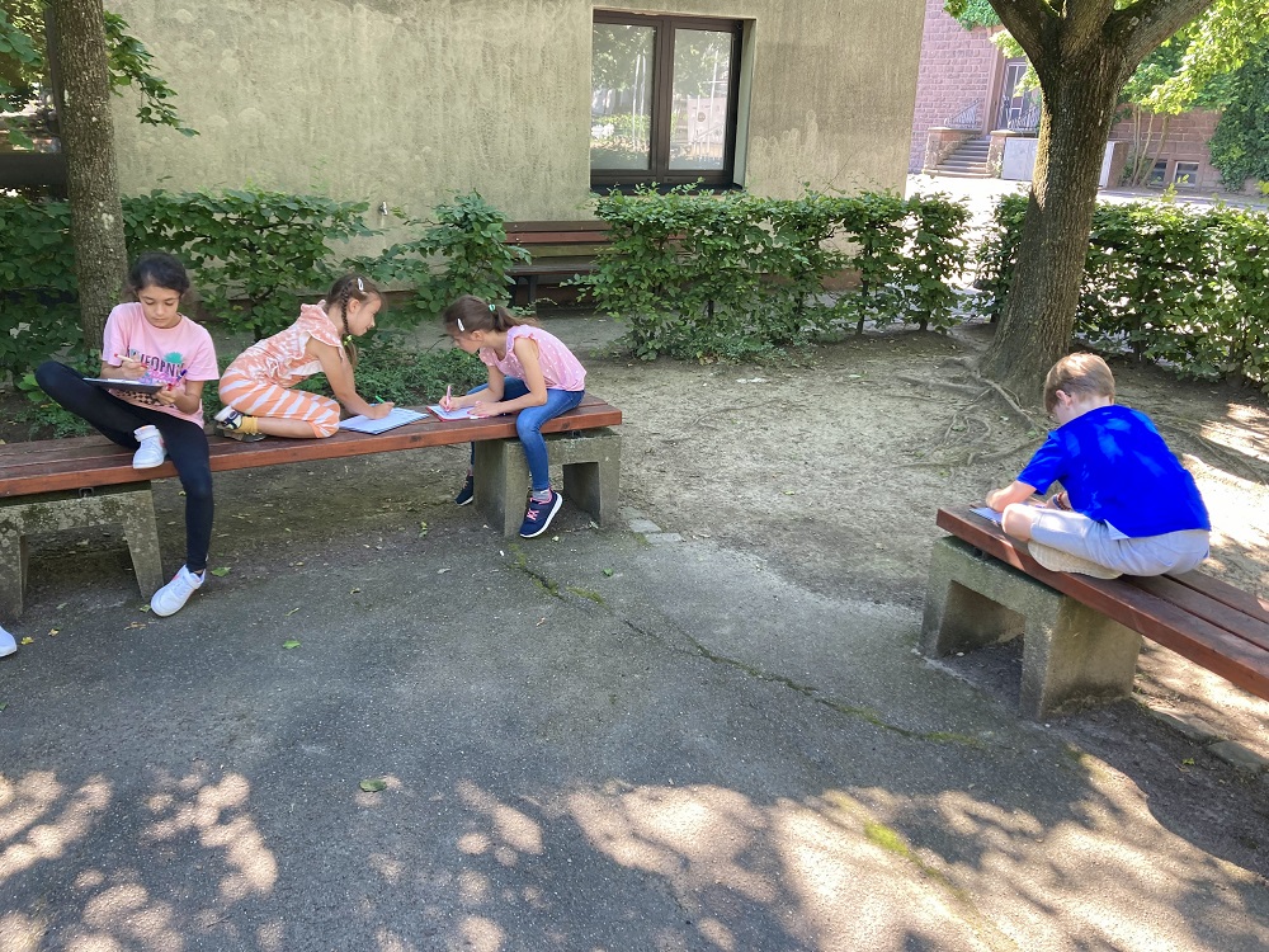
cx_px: 634
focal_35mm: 28
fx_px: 1026
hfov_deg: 63.4
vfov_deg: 49.7
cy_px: 476
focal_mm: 3.99
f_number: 1.8
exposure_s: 1/121
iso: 64
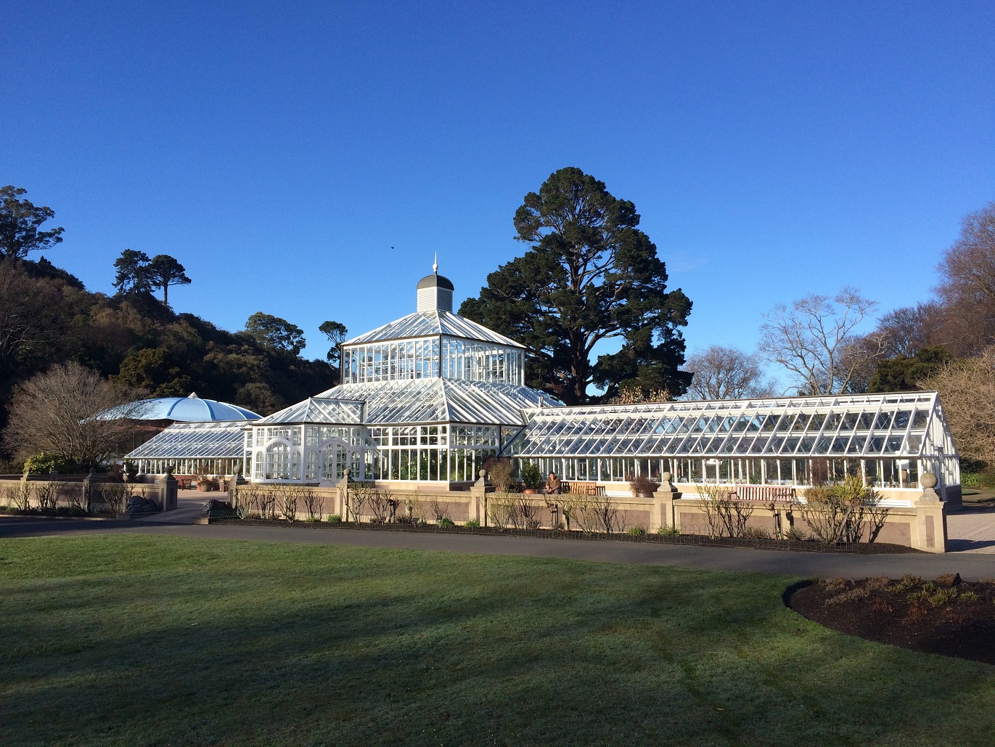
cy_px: 374
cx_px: 498
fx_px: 834
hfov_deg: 61.6
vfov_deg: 48.2
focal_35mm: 29
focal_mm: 4.15
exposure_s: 1/1709
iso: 32
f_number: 2.2
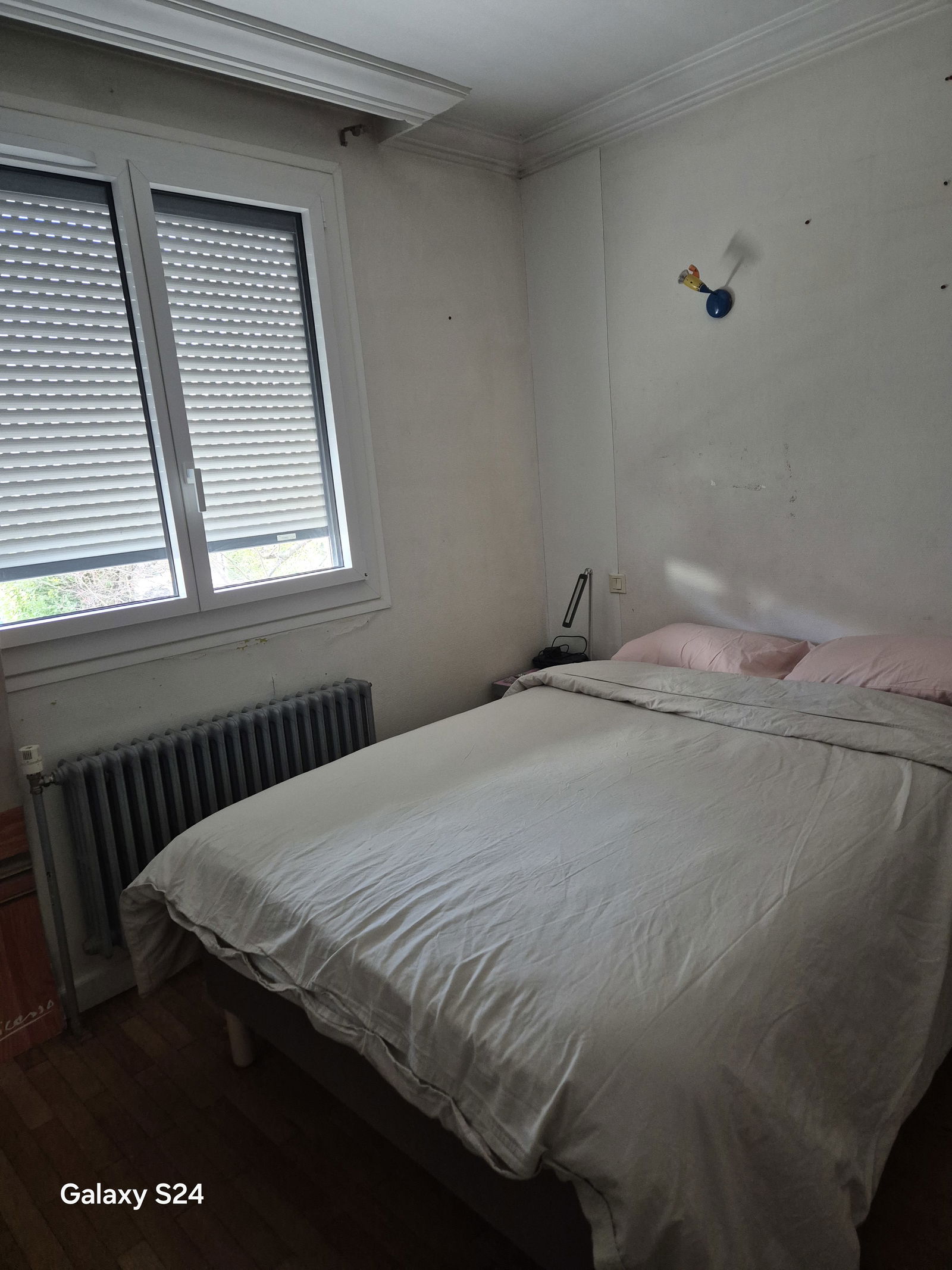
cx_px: 476
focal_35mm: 23
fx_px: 843
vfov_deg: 73.9
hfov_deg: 58.9
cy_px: 635
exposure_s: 1/100
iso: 640
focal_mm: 5.4
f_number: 1.8
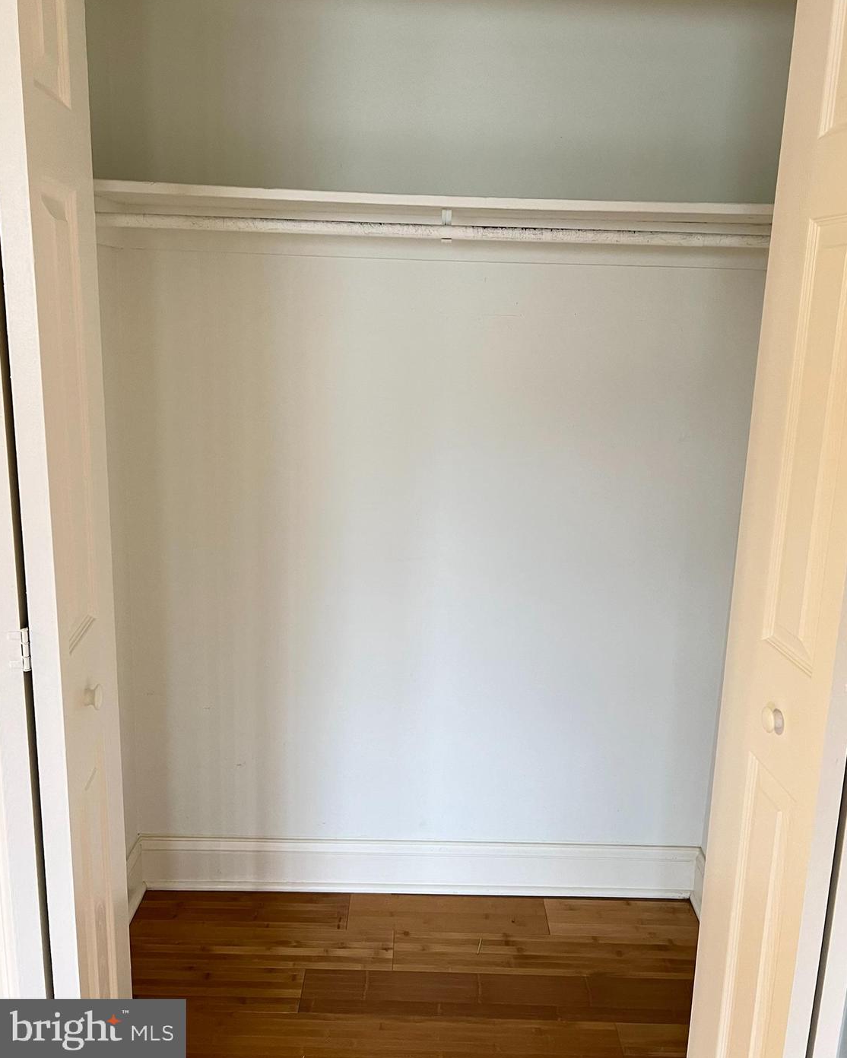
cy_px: 477
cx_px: 434
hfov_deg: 51.5
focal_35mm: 28
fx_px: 877
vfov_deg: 62.1
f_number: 1.5
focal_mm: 5.7
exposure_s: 1/60
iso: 200
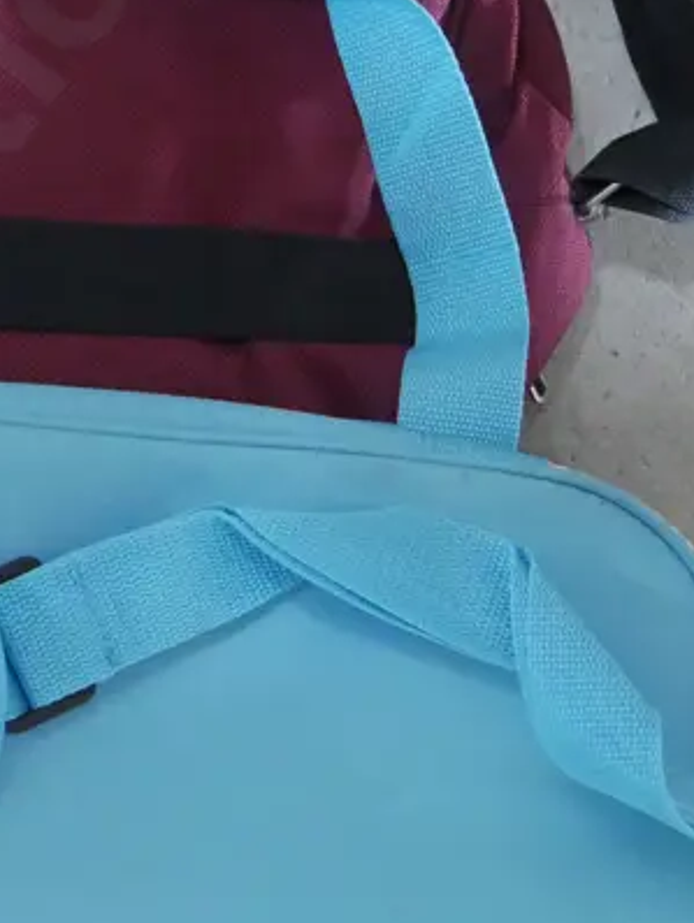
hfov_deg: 14.0
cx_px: -138
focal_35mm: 103
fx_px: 2750
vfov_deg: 19.0
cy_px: 267
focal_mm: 20
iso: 3200
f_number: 4.4
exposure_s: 1/30
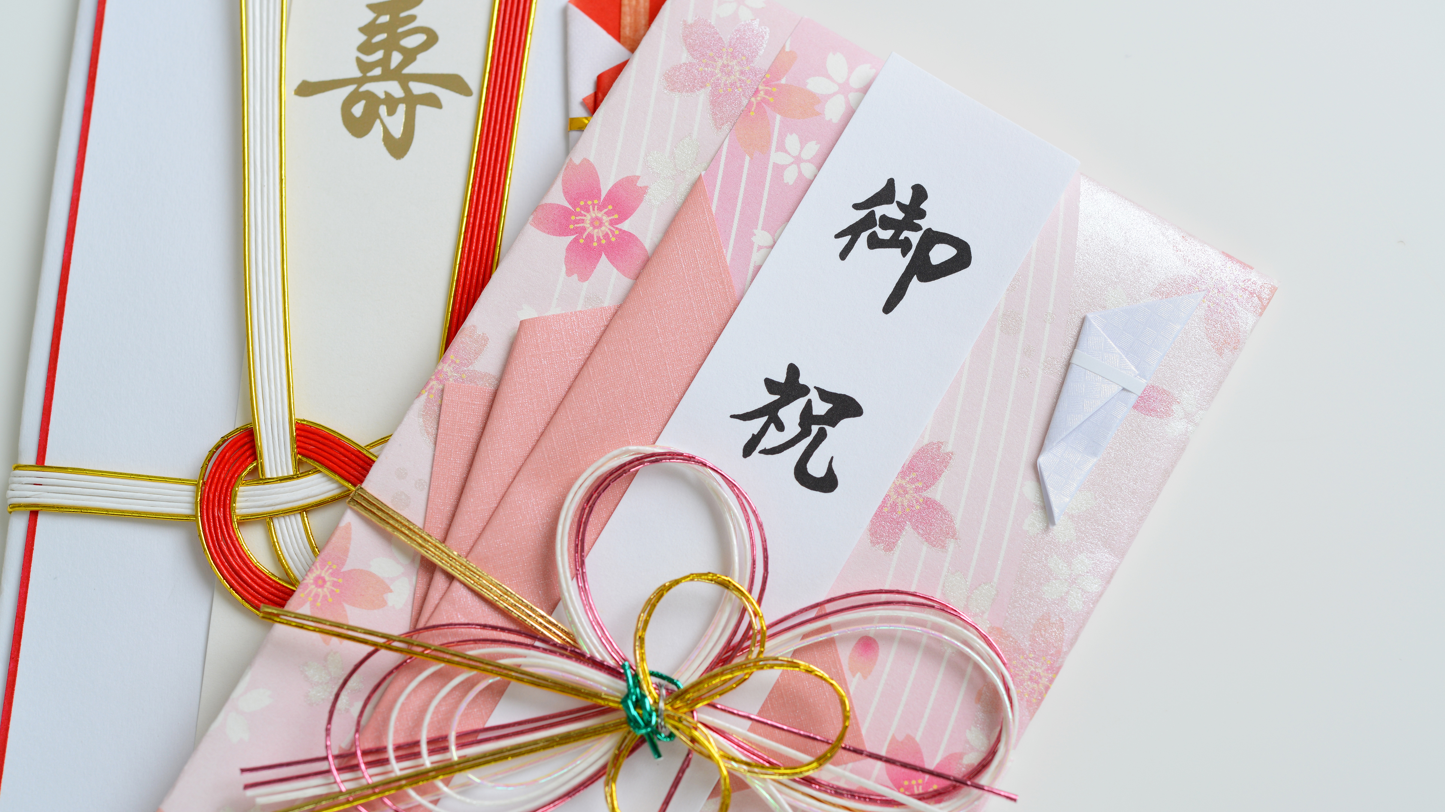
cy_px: 442
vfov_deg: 19.1
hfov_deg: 33.3
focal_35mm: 63
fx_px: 2414
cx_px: 721
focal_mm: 60
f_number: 6.3
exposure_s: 1/160
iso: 200
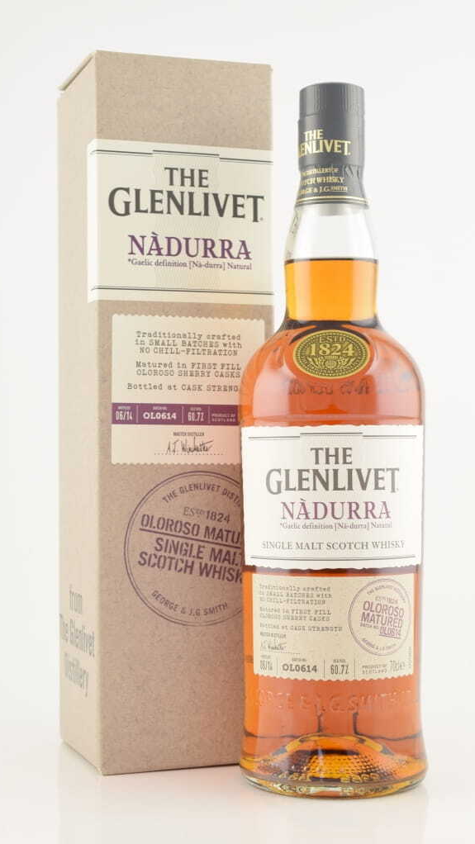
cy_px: 422
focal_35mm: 63
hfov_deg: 19.1
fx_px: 1410
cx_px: 245
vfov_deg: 33.3
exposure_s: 1/10
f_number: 10
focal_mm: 40
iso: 100
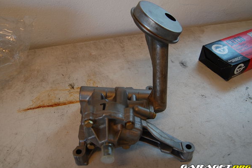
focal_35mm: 32
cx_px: 118
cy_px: 81
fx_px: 224
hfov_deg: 58.7
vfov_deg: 41.1
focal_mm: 20
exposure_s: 1/125
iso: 360
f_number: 5.6
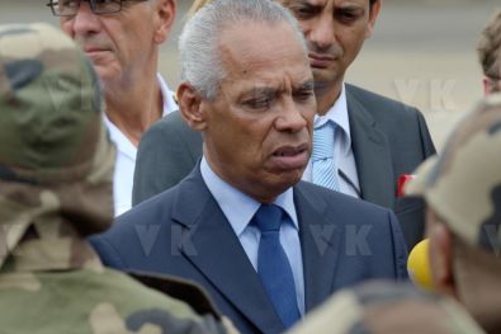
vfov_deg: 3.0
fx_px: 6329
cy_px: 269
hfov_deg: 4.5
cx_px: 250
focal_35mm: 455
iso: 200
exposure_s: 1/400
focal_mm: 200
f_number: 8
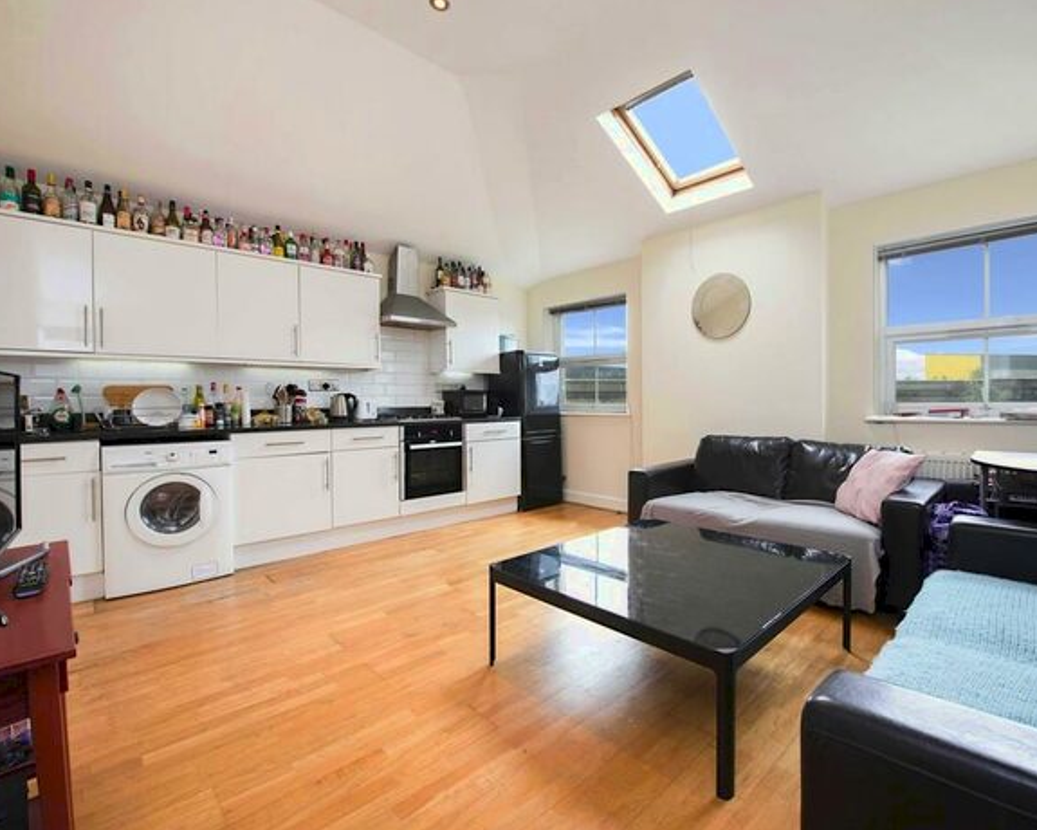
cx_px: 610
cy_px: 417
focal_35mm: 16
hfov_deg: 92.2
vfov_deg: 80.4
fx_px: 491
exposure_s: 1/125
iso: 200
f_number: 8
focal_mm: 14
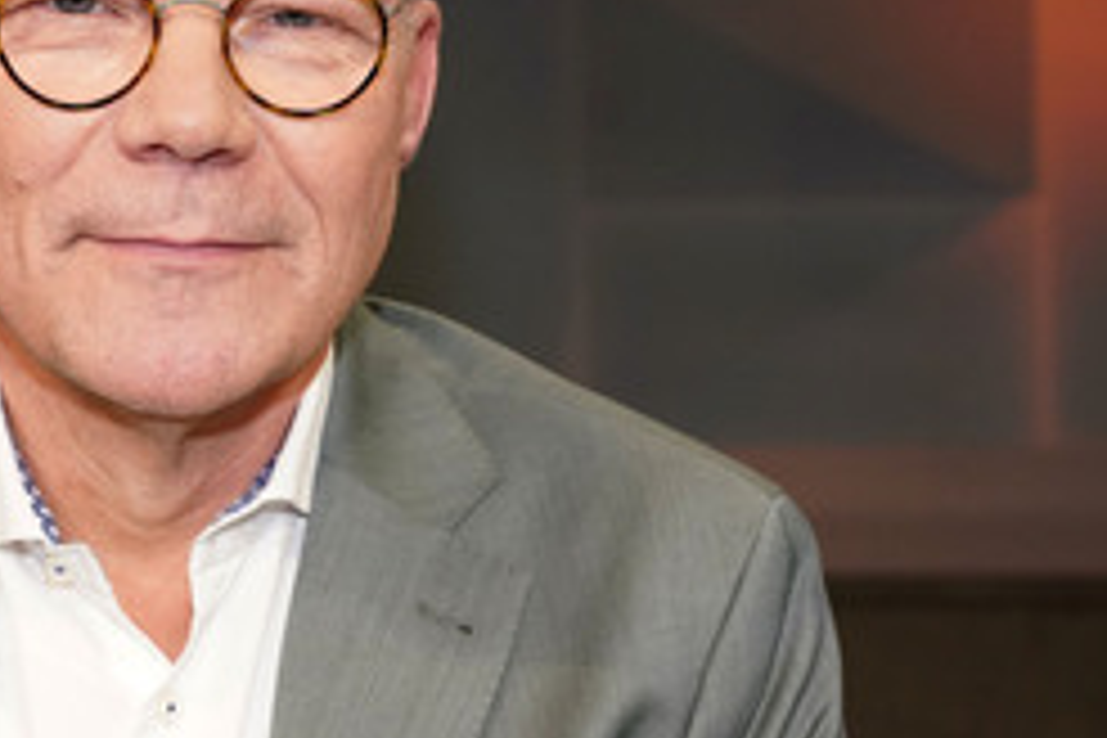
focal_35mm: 86
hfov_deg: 23.2
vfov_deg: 15.8
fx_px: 2644
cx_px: 191
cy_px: 189
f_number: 5.6
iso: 2000
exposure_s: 1/125
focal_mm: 47
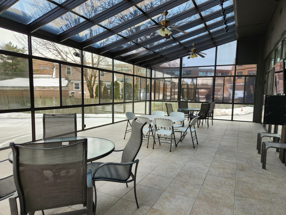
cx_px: 143
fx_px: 190
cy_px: 108
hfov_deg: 73.9
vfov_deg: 58.9
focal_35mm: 23
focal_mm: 5.4
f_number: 1.8
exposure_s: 1/180
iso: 25
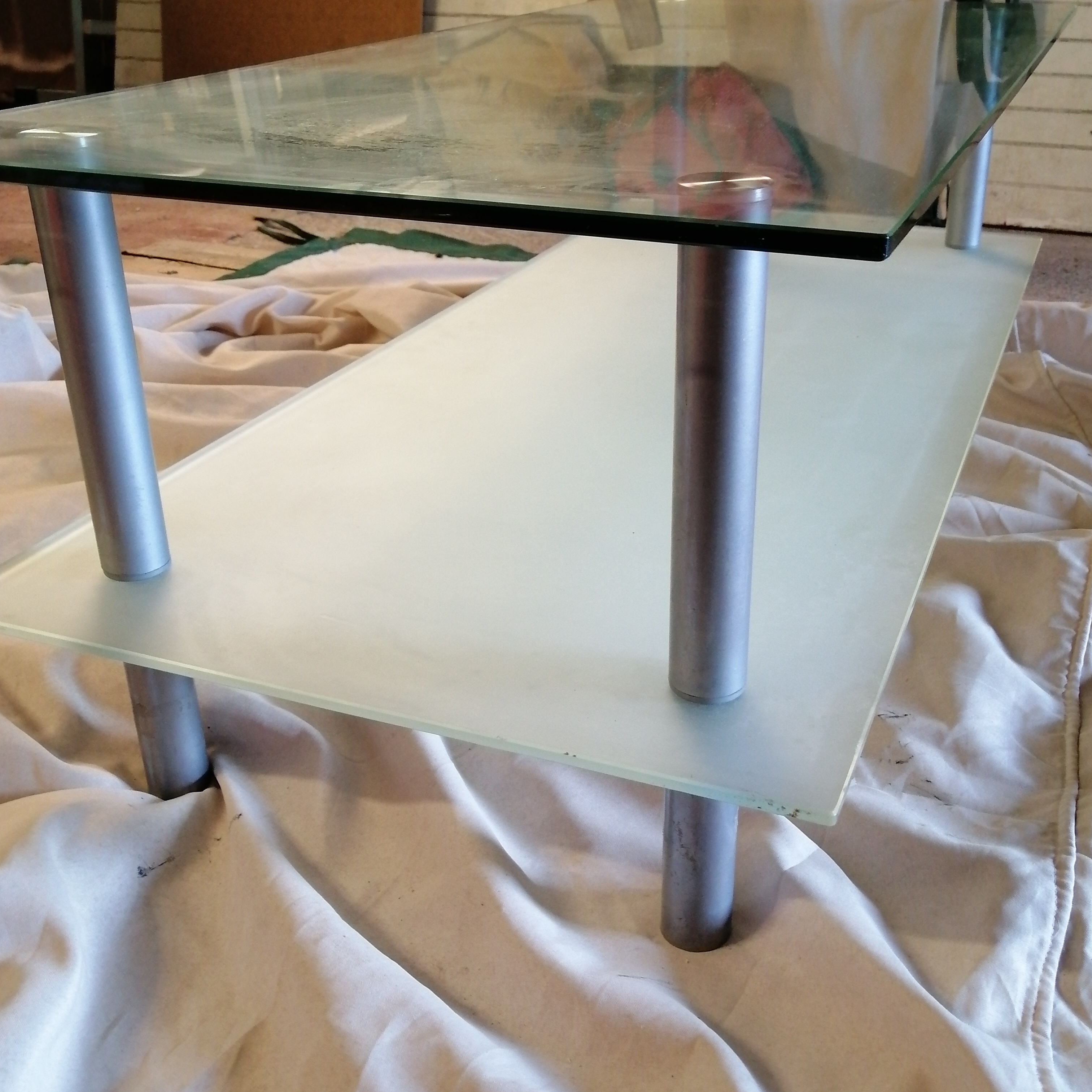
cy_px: 542
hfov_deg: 47.1
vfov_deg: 47.2
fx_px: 1249
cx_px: 618
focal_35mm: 35
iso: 320
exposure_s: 1/25
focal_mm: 3.95
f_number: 1.8
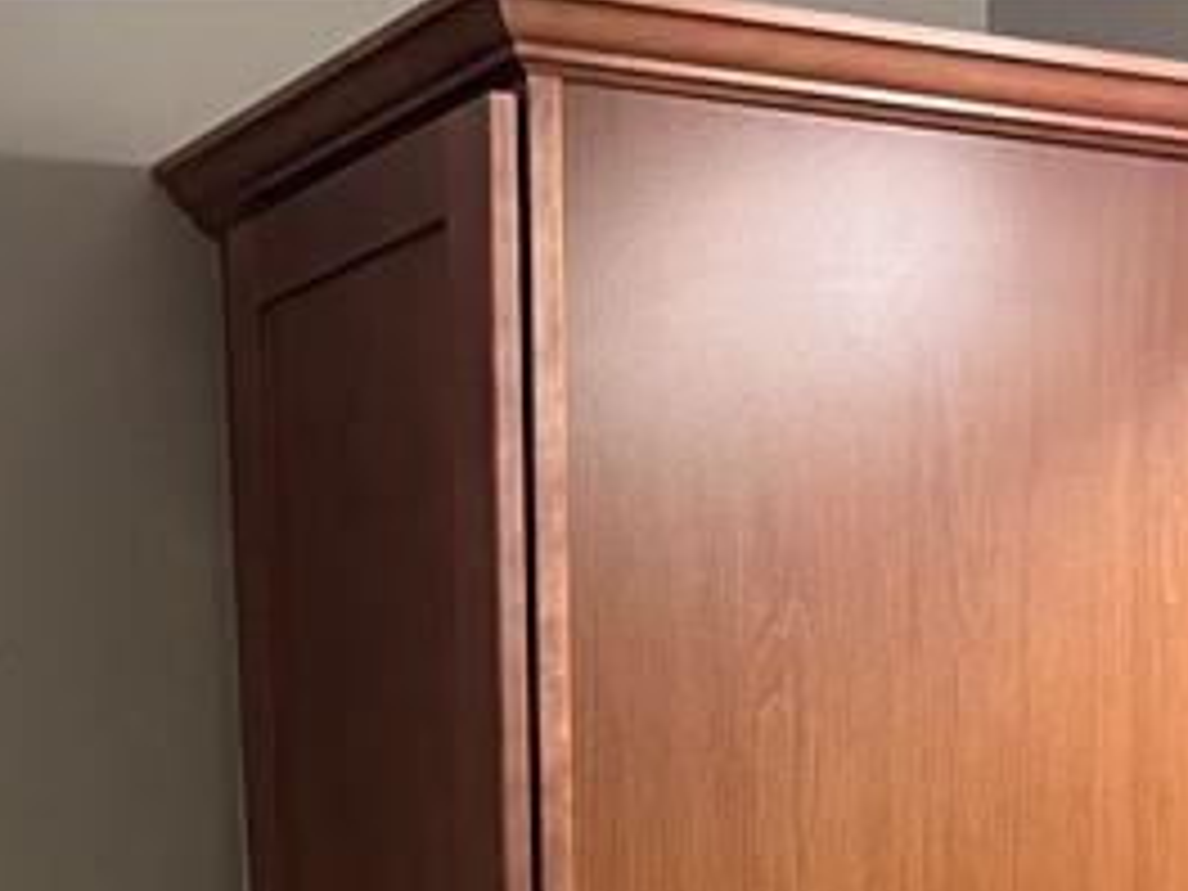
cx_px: 814
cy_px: 1719
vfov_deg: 12.9
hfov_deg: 19.4
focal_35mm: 101
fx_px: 3466
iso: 200
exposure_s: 1/60
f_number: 1.6
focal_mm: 5.1
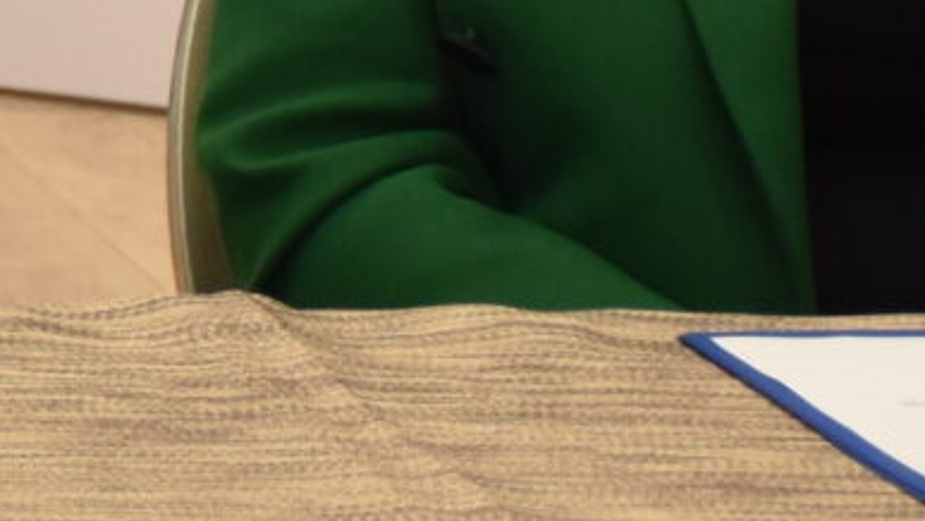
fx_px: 10207
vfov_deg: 2.9
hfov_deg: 5.0
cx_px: -1341
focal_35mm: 416
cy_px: -723
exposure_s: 1/80
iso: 800
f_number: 4.5
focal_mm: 40
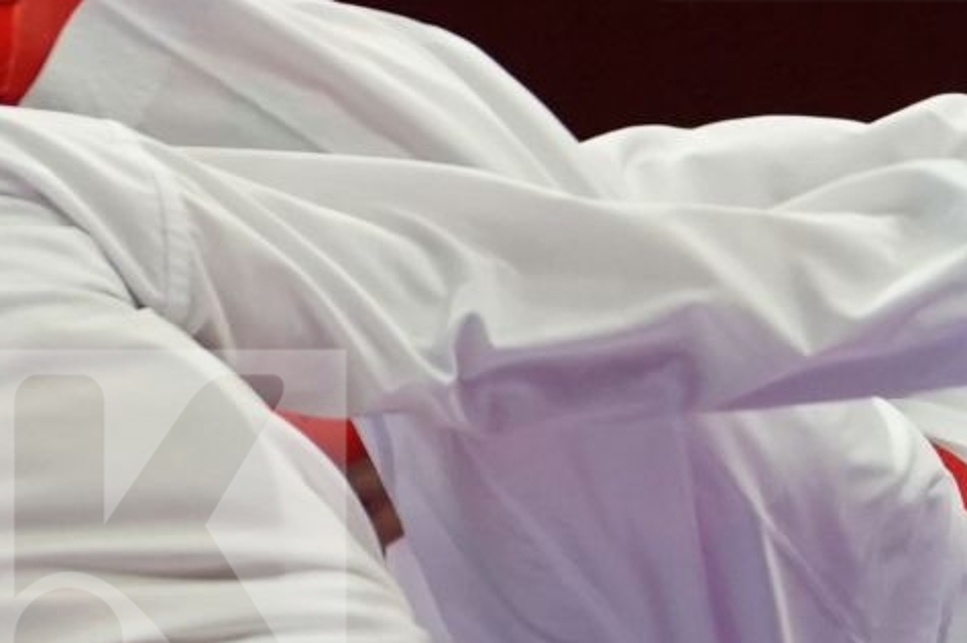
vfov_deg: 0.9
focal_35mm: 1593
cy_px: 535
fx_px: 42759
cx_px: 847
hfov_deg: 1.3
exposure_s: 1/1000
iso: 2500
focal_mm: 280
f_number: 4
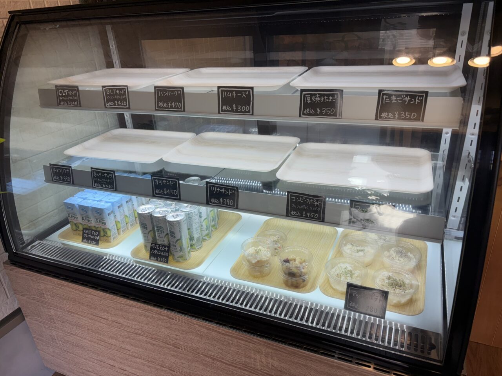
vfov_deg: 53.1
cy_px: 188
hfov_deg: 67.3
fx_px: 377
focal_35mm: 26
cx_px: 251
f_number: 1.6
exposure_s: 1/181
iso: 64
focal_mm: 5.96
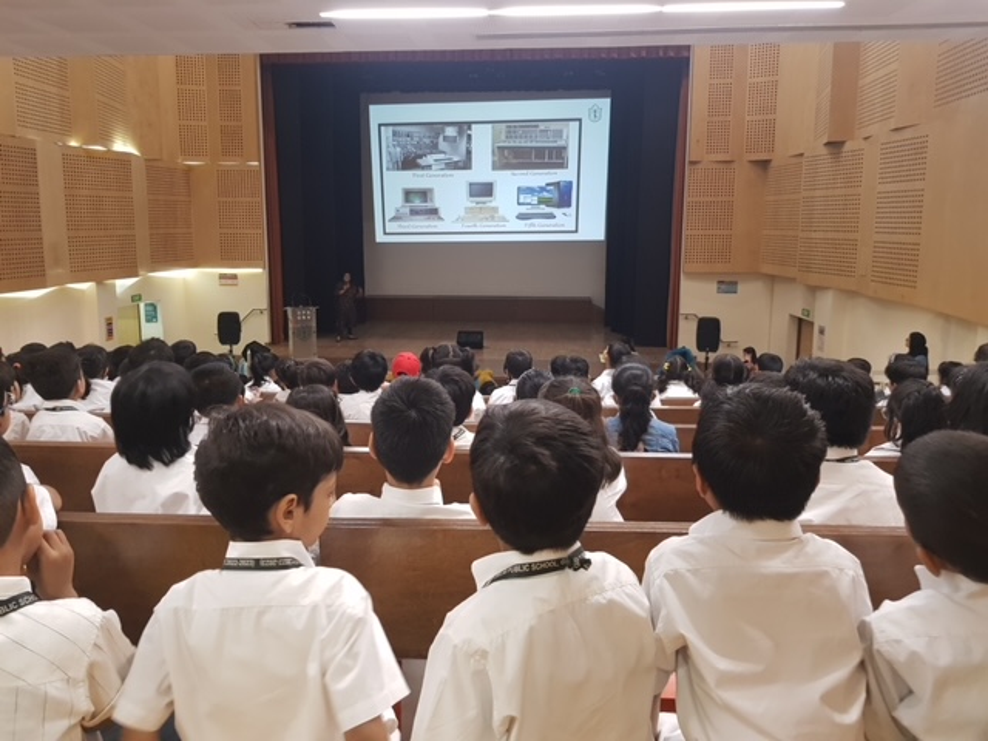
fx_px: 742
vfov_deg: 53.1
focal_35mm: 26
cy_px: 370
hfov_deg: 67.3
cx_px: 494
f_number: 1.7
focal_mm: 4.2
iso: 250
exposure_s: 1/13
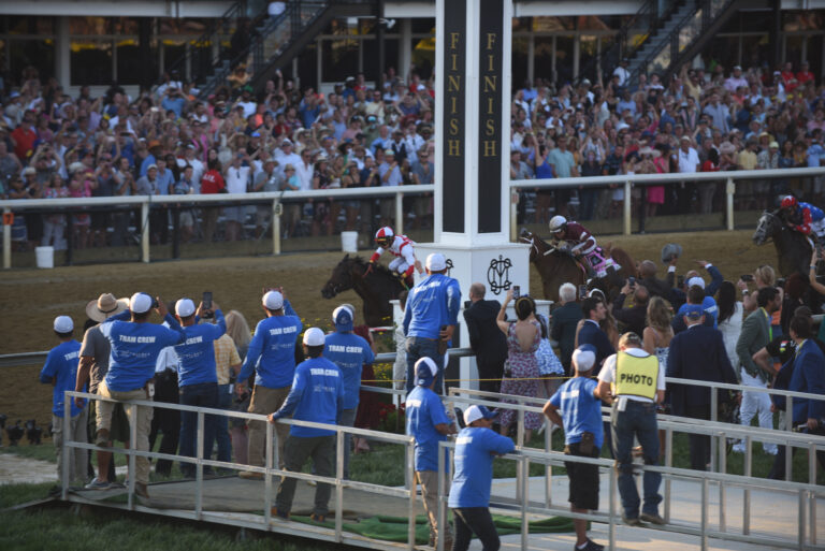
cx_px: 412
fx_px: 4586
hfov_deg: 10.3
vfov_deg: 6.9
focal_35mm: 200
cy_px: 276
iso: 160
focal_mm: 200
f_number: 3.2
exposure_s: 1/640
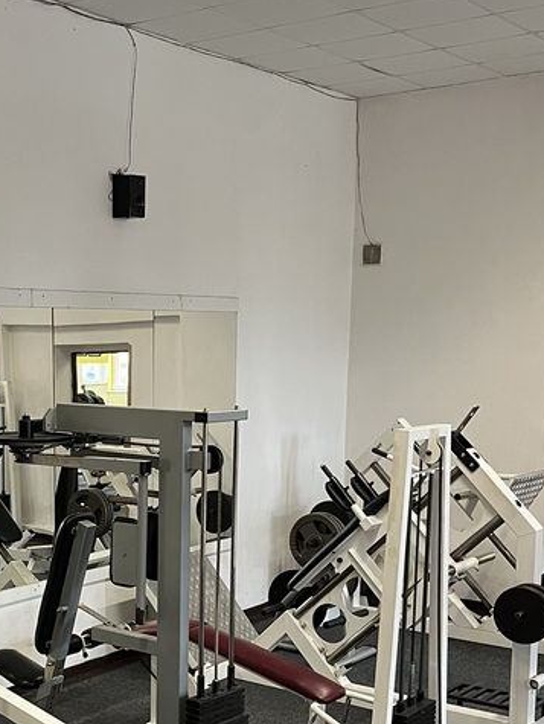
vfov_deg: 33.9
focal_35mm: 56
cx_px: 78
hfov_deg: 25.5
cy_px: 505
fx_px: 1172
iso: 320
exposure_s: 1/50
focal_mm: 5.1
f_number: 1.6
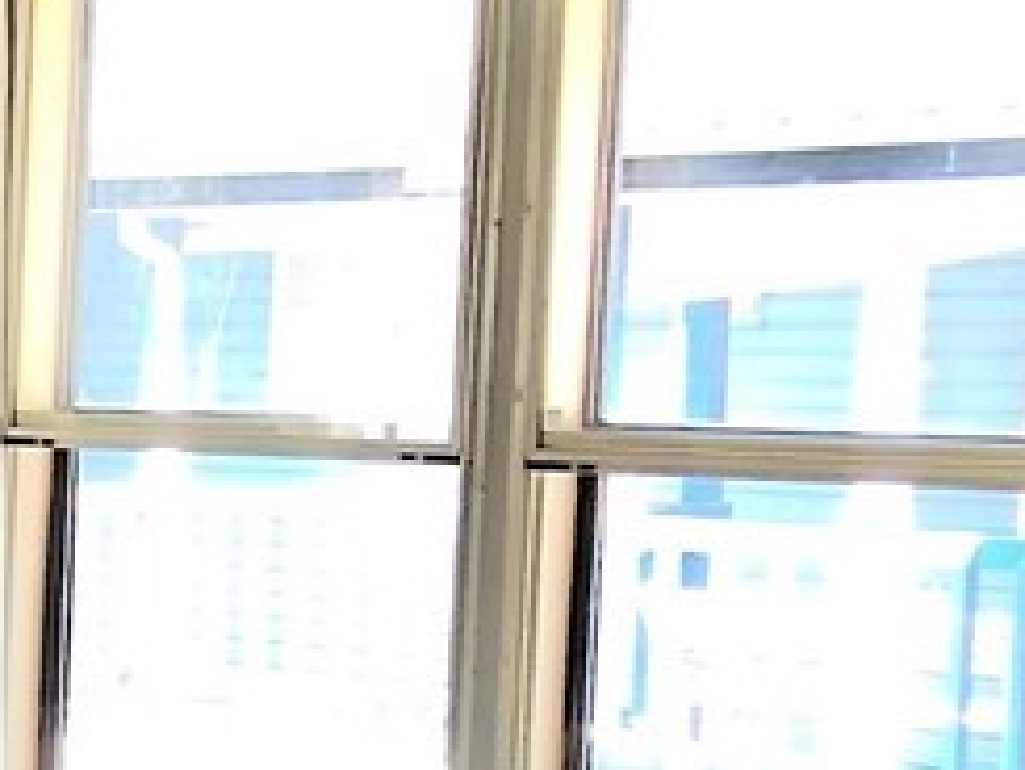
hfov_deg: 14.5
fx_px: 3466
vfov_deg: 12.5
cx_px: -914
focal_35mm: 117
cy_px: 739
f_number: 1.8
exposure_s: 1/30
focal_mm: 3.99
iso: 40
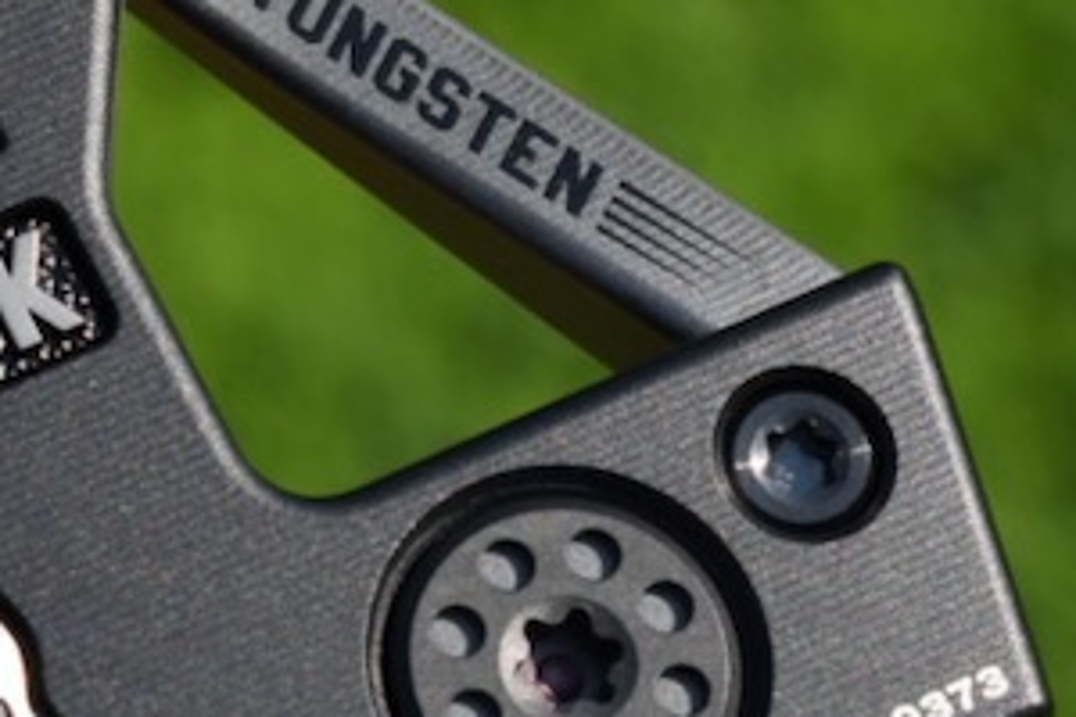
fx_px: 8607
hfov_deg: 7.1
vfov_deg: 4.8
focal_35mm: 288
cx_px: -262
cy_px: 400
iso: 200
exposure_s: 1/400
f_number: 10
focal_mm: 48
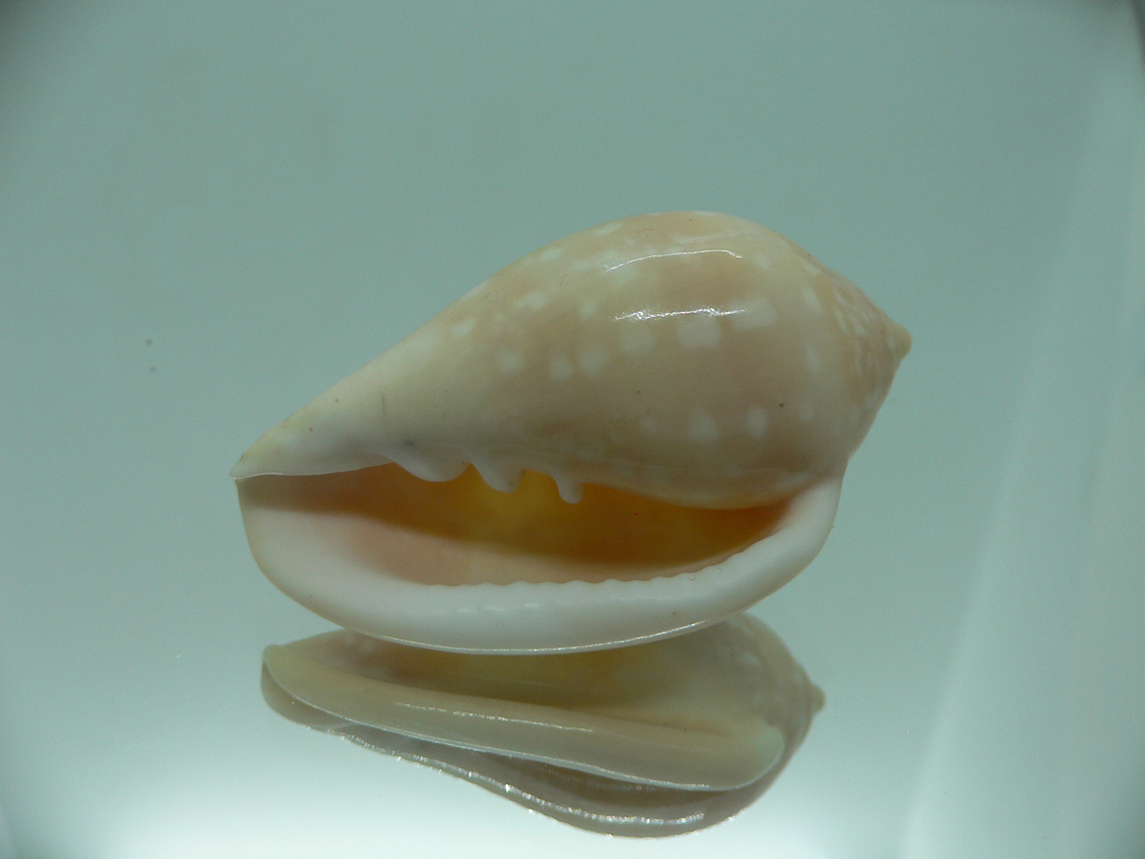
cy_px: 430
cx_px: 572
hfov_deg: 52.6
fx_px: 1158
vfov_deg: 40.7
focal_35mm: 35
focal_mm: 4.6
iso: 80
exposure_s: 1/80
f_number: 2.8
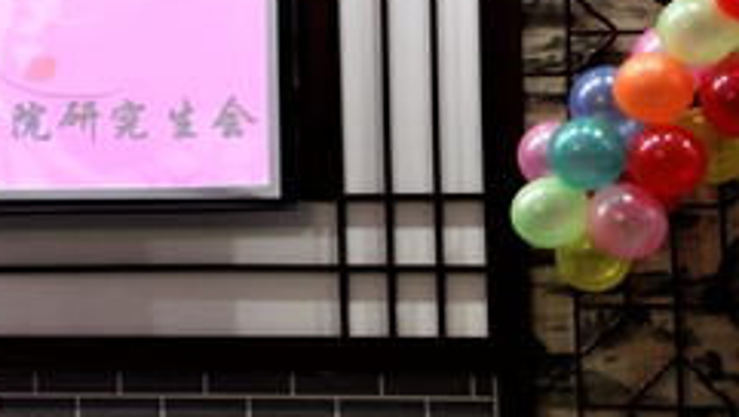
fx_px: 3432
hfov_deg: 11.9
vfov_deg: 6.9
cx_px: -239
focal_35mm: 175
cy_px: -8
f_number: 4.8
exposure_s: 1/6
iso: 200
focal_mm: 42
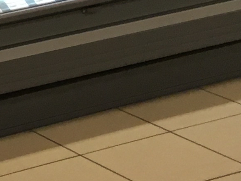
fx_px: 1392
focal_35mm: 200
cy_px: -211
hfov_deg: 8.8
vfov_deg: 7.1
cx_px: -381
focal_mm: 4.15
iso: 50
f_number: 2.2
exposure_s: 1/33
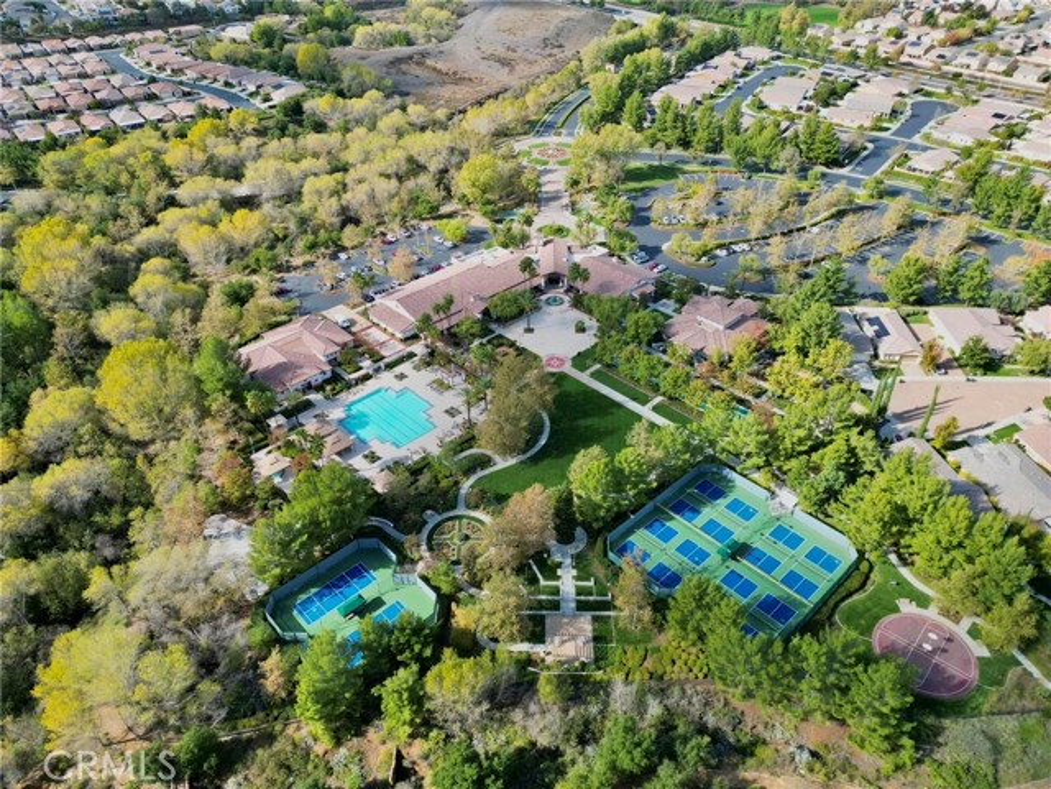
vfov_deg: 56.8
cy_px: 394
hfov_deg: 71.6
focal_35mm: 24
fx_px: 729
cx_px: 526
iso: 160
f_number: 1.7
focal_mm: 6.72
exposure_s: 1/2000
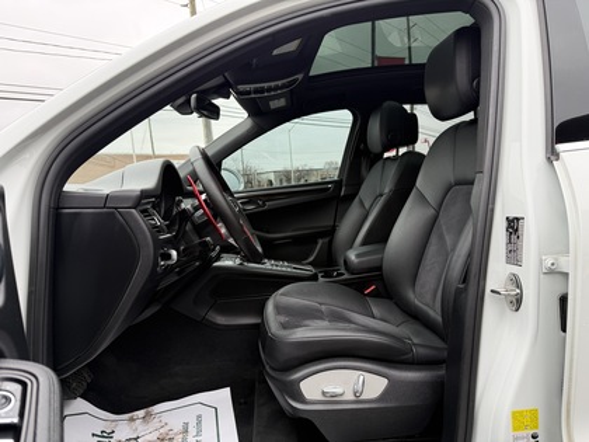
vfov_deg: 56.8
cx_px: 294
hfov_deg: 71.6
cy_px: 221
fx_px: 408
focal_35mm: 24
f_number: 1.78
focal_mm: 6.76
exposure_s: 1/272
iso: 100
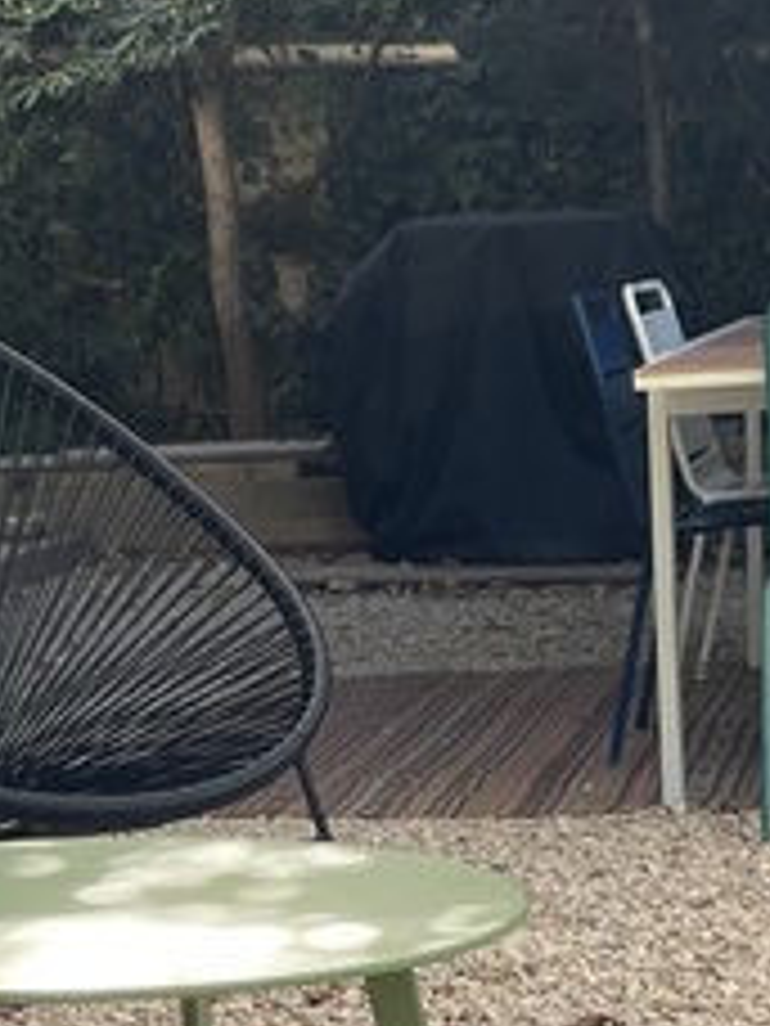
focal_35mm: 117
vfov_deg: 16.7
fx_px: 3470
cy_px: 878
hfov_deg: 12.6
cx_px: 275
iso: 32
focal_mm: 4.2
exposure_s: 1/179
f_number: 1.6
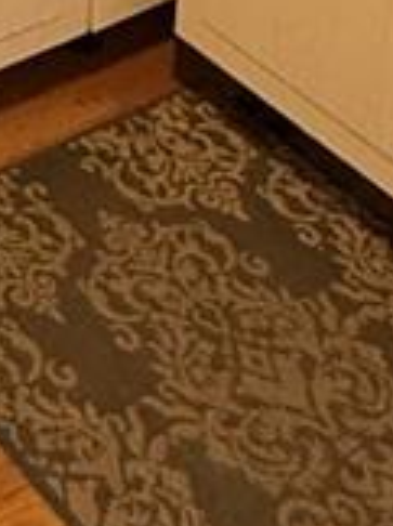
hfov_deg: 13.9
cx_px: -16
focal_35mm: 104
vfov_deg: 15.4
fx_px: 1578
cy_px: -503
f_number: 2.2
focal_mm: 2.22
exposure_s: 1/60
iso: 400
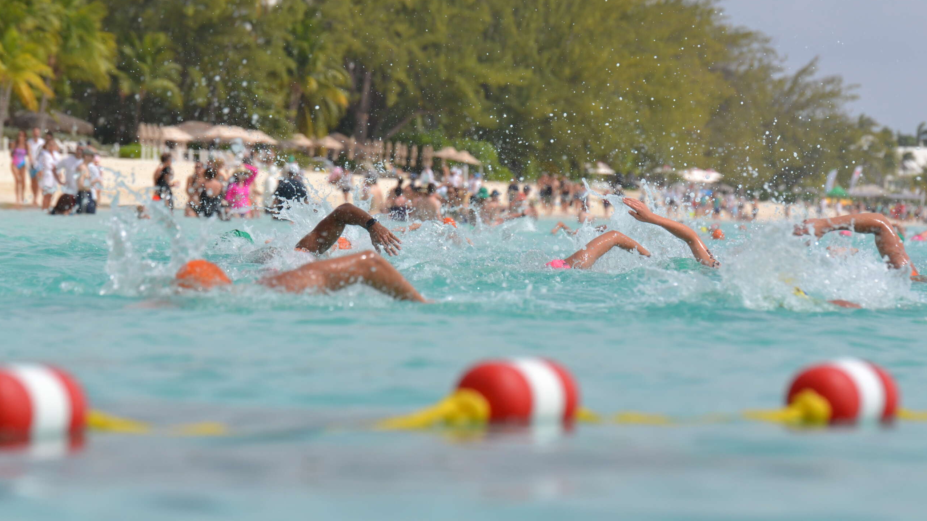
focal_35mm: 284
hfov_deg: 7.6
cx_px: 464
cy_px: 262
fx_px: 6980
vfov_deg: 4.3
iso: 400
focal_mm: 180
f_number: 6.3
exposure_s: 1/2000
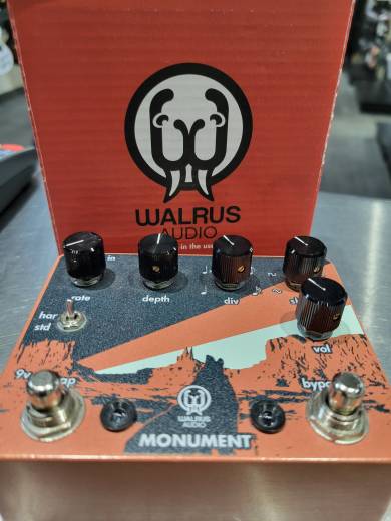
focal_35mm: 26
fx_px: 392
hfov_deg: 53.1
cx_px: 196
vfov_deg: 67.3
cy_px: 260
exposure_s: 1/120
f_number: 1.8
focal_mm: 5.4
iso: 160
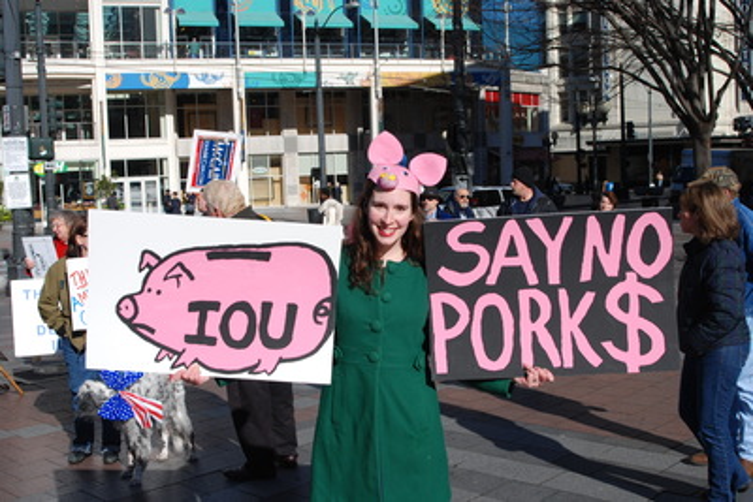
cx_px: 376
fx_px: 879
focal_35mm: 42
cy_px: 251
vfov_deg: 31.9
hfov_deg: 46.4
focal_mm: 28
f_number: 8
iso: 100
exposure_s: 1/250
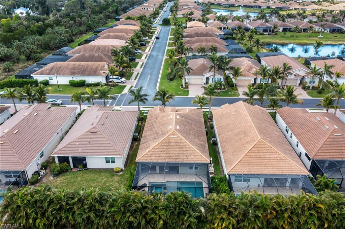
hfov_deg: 65.5
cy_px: 114
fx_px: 268
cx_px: 172
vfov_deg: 46.3
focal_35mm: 28
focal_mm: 10.3
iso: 400
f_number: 8
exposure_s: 1/80
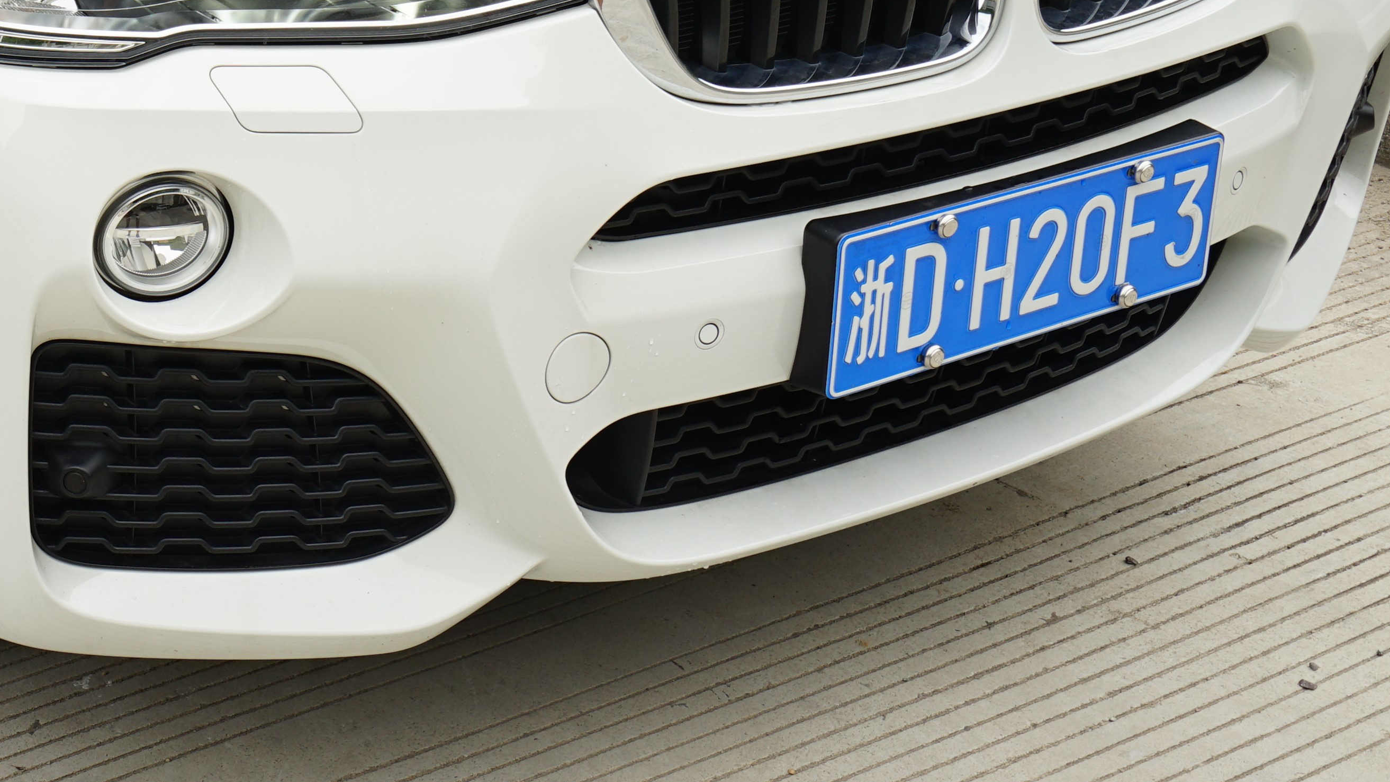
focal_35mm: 48
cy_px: -134
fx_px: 1769
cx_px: 161
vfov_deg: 23.0
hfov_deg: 40.0
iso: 125
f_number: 14
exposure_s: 1/50
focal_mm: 23
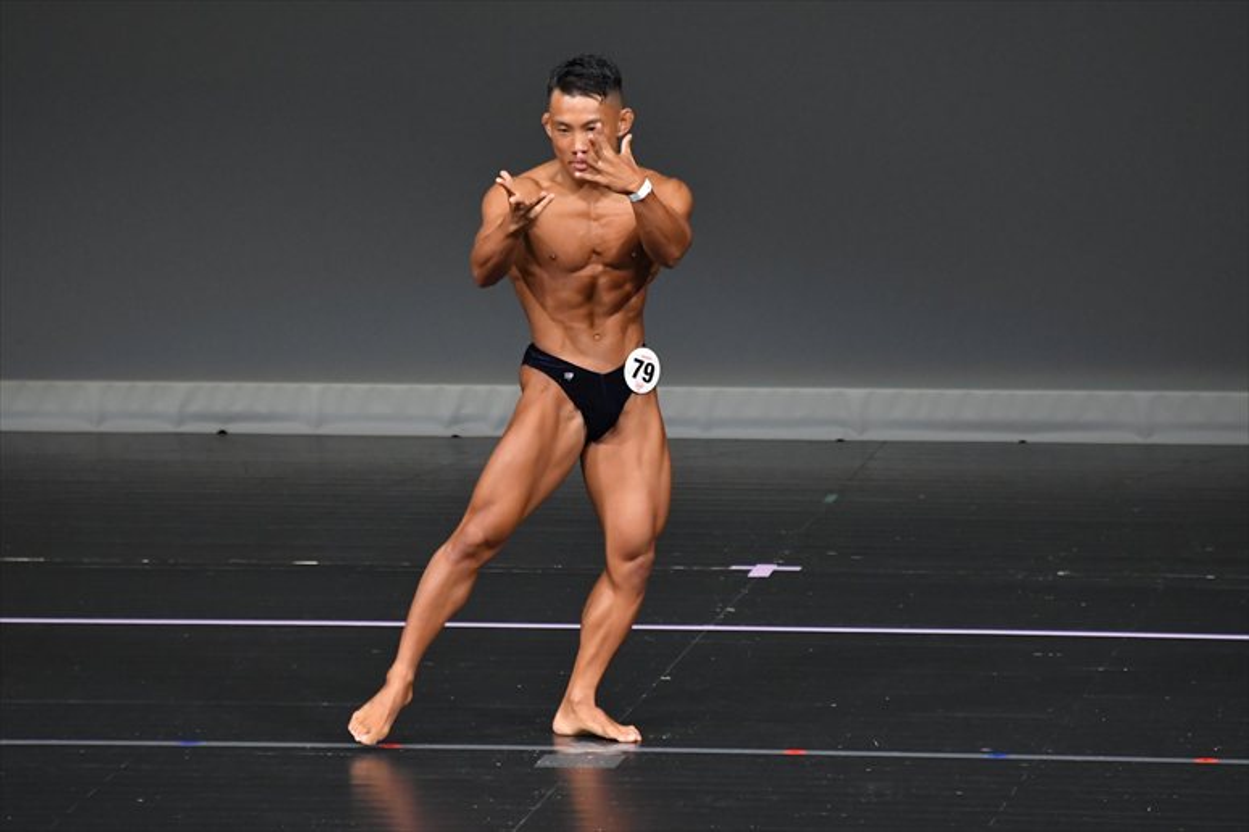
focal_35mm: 450
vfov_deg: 3.1
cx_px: 624
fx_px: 15605
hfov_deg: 4.6
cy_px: 416
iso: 4000
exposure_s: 1/400
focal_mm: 300
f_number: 5.6
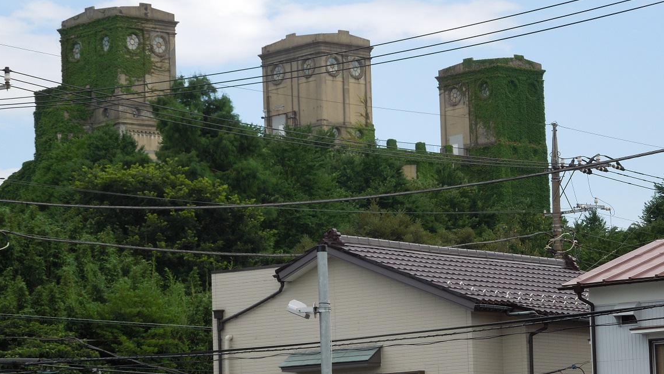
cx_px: 331
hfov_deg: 14.6
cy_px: 204
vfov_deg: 8.3
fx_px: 2589
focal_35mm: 147
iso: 100
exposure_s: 1/320
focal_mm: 24.2
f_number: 4.9
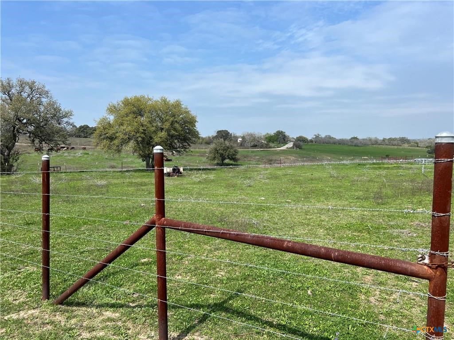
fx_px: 341
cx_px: 227
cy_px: 170
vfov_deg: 53.1
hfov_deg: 67.3
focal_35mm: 26
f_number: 1.5
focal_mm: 5.7
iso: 50
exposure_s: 1/4831
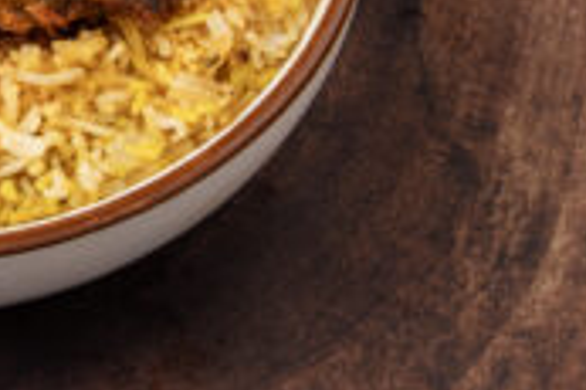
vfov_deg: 4.4
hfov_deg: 6.6
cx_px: -132
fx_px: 5074
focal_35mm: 312
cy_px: -231
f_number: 11
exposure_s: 1/200
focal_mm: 90
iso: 64
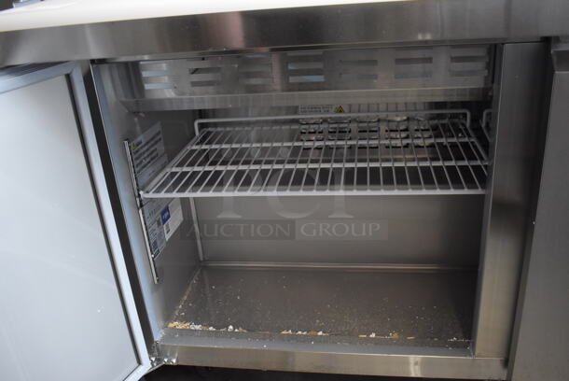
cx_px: 284
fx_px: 522
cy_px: 190
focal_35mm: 33
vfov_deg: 40.1
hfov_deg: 57.2
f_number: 3.8
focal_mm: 22
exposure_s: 1/125
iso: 3200
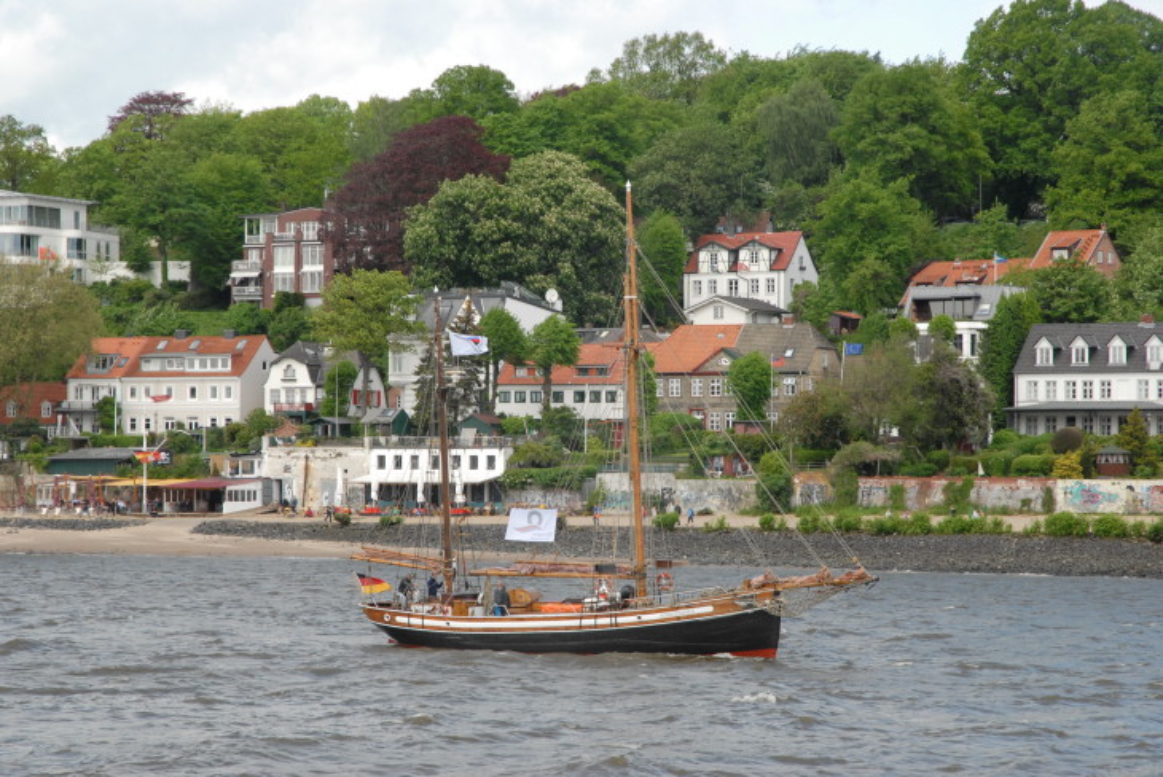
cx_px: 582
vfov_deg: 13.1
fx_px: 3395
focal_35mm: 105
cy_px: 388
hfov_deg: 19.4
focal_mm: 70
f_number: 10
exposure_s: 1/350
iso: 400
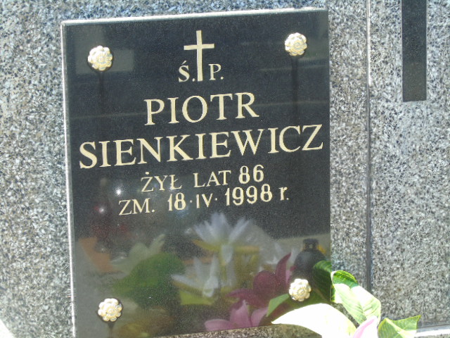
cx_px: 225
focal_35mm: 124
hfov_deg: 15.9
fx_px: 1612
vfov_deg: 12.0
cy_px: 169
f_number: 4.6
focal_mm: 22
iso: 80
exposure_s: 1/80
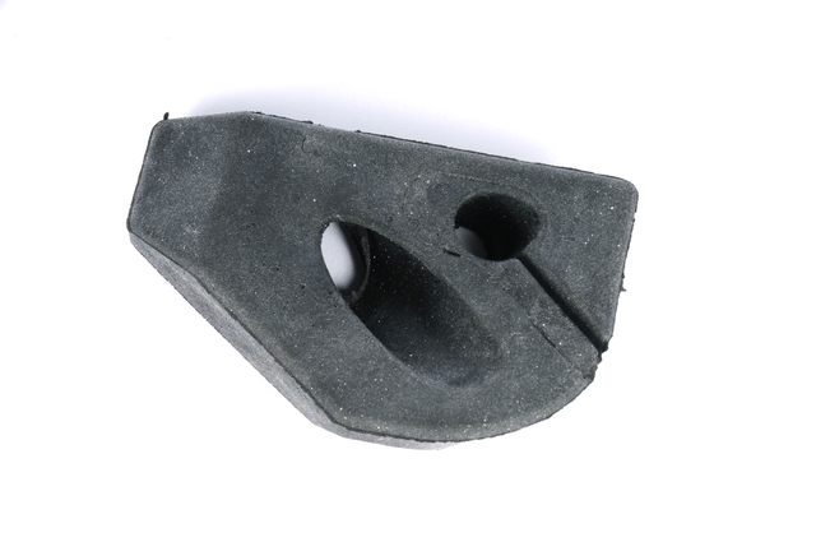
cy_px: 271
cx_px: 408
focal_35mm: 158
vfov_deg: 8.7
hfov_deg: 13.1
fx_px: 3565
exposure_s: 1/200
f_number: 25
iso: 320
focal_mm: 105
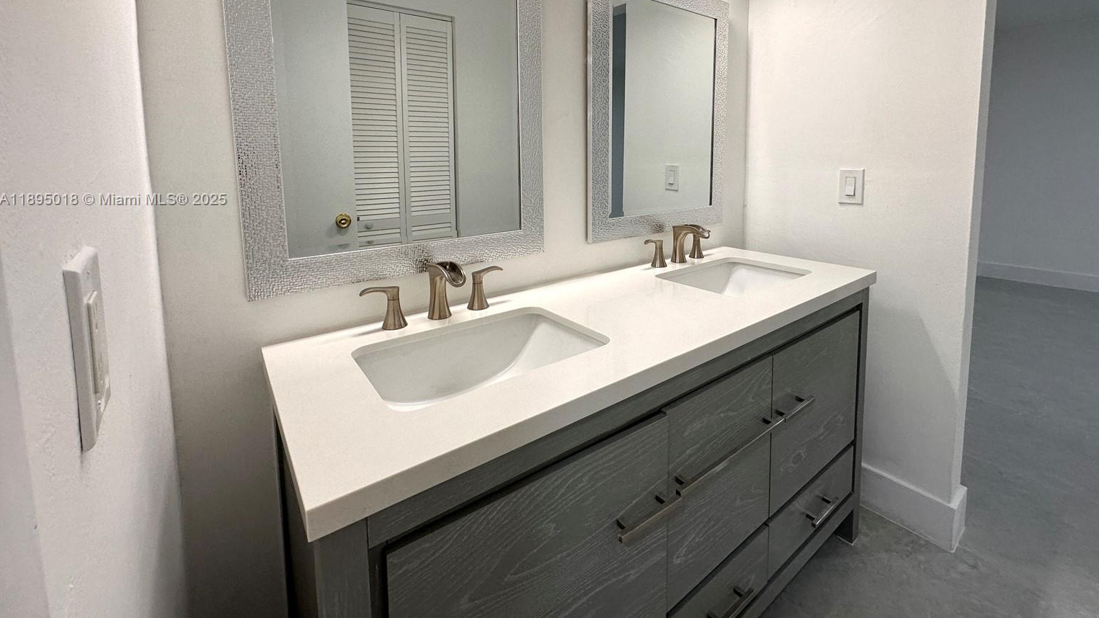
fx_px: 466
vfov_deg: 65.1
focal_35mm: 16
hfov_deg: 99.3
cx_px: 572
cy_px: 200
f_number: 2.2
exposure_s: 1/120
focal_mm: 2.22
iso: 125
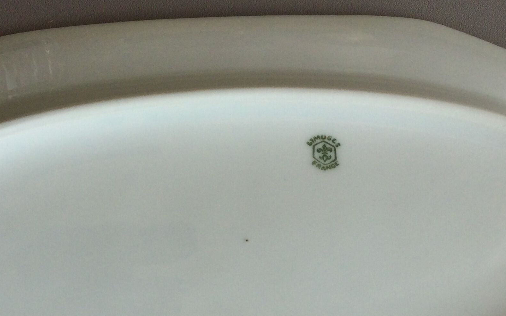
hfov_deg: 30.2
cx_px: 240
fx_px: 938
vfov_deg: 18.8
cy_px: 285
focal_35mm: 68
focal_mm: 3.3
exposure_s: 1/429
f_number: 2.4
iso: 25
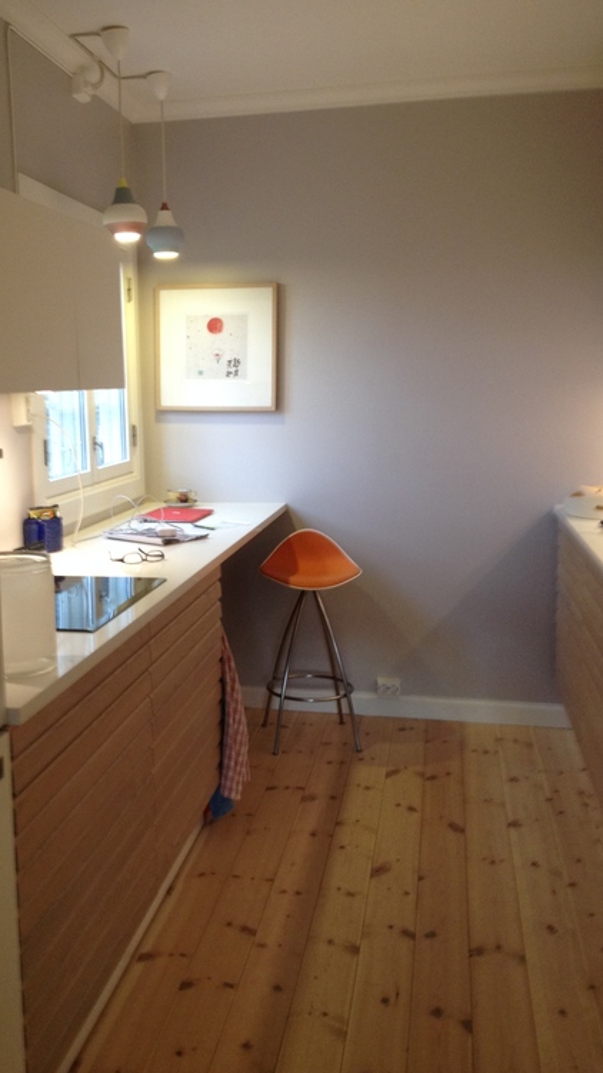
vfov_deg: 51.6
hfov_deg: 30.2
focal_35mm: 39
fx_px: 1109
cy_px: 534
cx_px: 207
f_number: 2.4
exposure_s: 1/20
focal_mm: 4.28
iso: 100
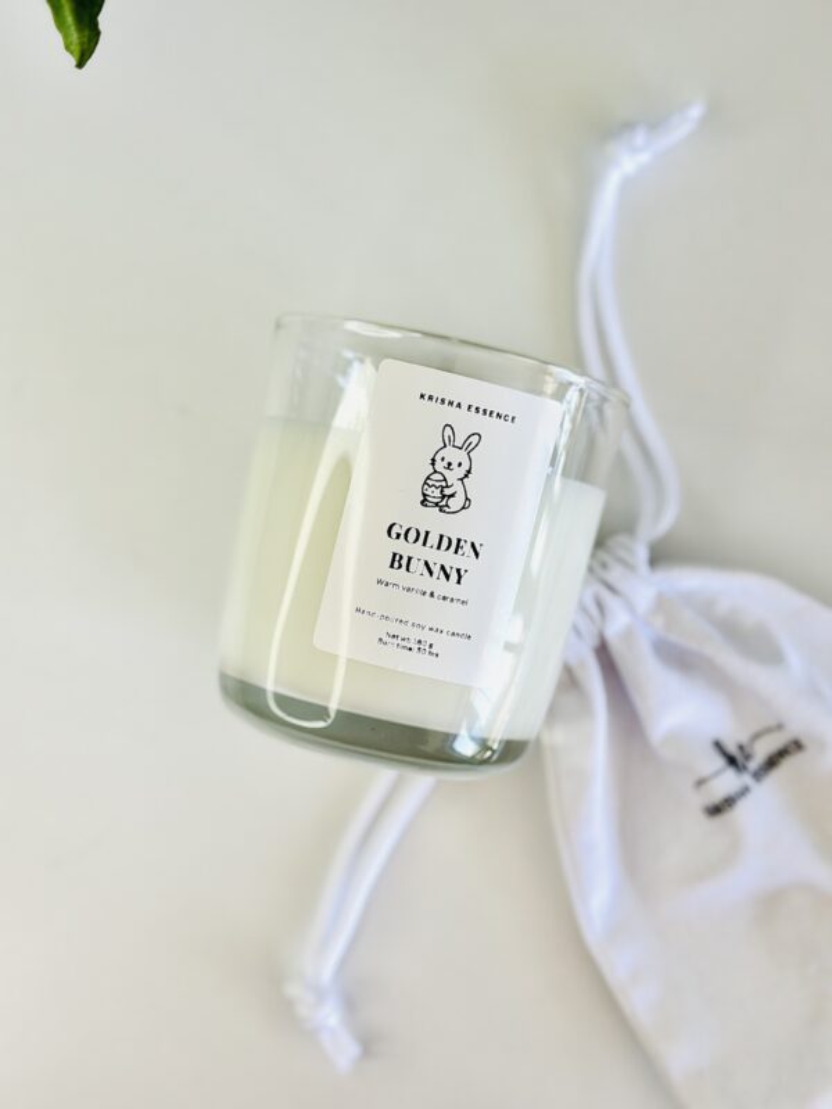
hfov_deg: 30.3
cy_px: 554
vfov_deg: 39.7
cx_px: 416
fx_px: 1538
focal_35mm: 48
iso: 80
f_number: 1.78
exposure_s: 1/251
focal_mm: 6.86
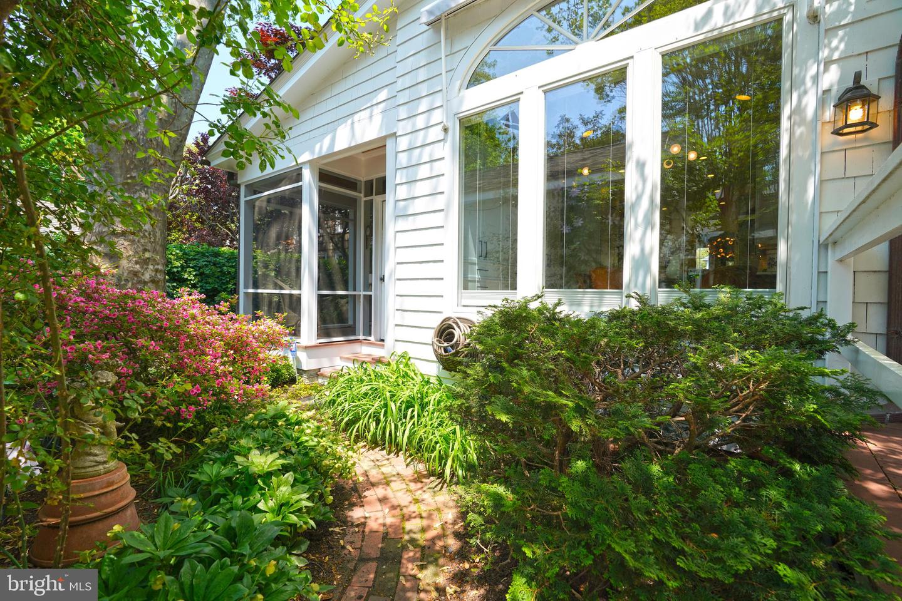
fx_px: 401
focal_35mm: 16
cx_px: 451
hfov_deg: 96.7
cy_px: 300
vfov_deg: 73.7
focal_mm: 16
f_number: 5.6
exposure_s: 1/125
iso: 100
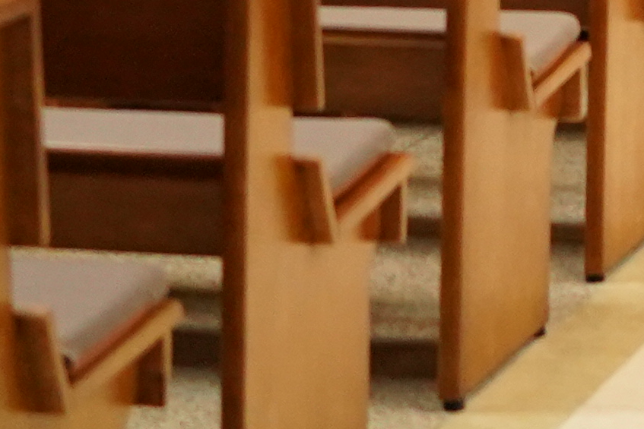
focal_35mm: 248
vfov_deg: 5.1
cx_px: 1254
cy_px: -1075
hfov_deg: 8.0
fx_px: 4437
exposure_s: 1/500
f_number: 2
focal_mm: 35
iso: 3200
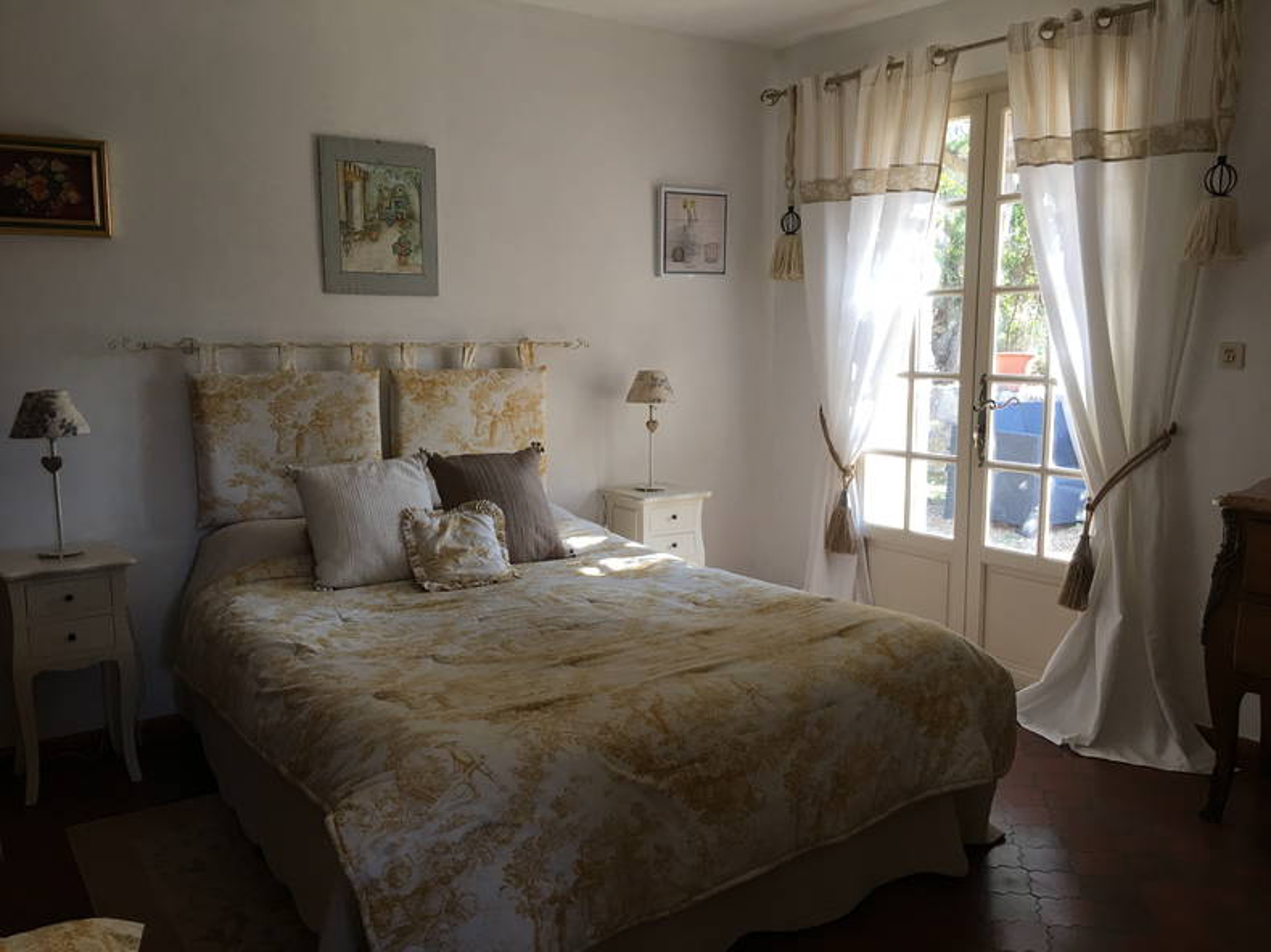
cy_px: 476
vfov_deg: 48.2
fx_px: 1064
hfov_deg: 61.7
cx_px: 636
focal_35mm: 29
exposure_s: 1/33
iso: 32
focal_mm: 4.15
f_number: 2.2
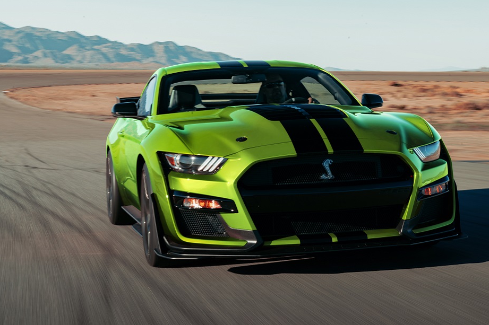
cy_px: 170
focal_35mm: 76
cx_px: 263
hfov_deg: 26.7
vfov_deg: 17.9
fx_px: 1032
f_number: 22
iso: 250
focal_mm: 70
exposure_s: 1/20
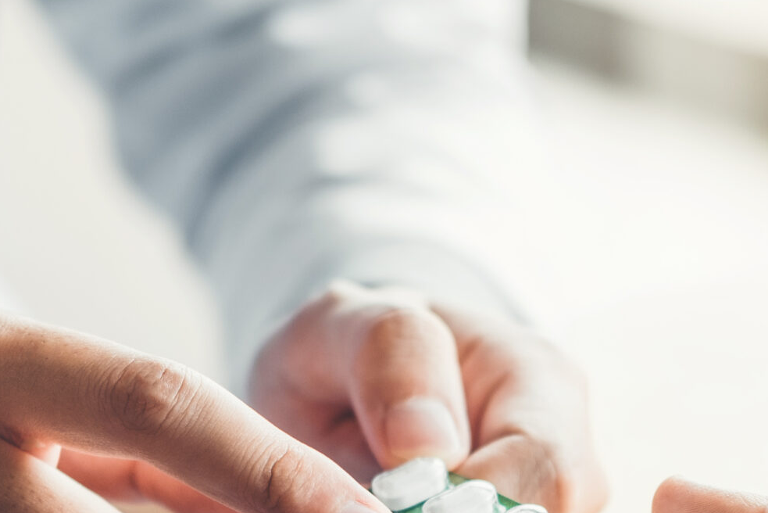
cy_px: 525
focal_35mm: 138
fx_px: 2945
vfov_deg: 9.9
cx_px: 398
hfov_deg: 14.9
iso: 100
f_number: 2
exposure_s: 1/320
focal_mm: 35
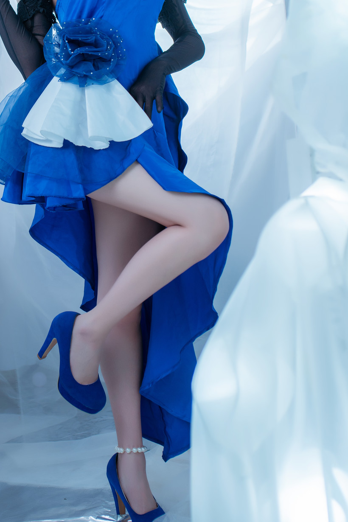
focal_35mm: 64
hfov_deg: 21.0
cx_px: 70
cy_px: 136
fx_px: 928
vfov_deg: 30.9
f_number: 2.5
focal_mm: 35
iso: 100
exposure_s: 1/125
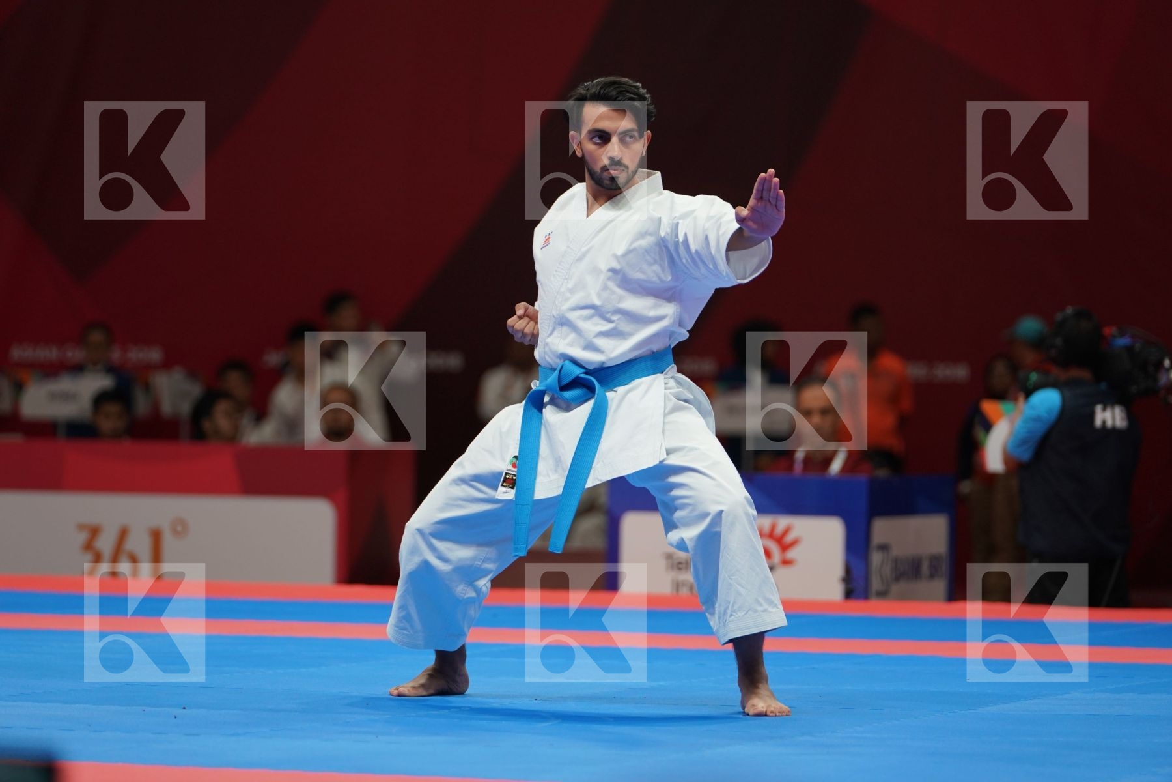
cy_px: 391
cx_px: 586
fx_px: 7194
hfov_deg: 9.3
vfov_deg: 6.2
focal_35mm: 221
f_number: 4
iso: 1250
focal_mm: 221
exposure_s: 1/500
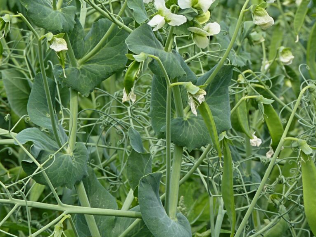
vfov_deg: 6.2
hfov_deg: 8.2
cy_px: 154
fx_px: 2200
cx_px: 158
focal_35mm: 241
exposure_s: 1/125
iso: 80
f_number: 6.3
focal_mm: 32
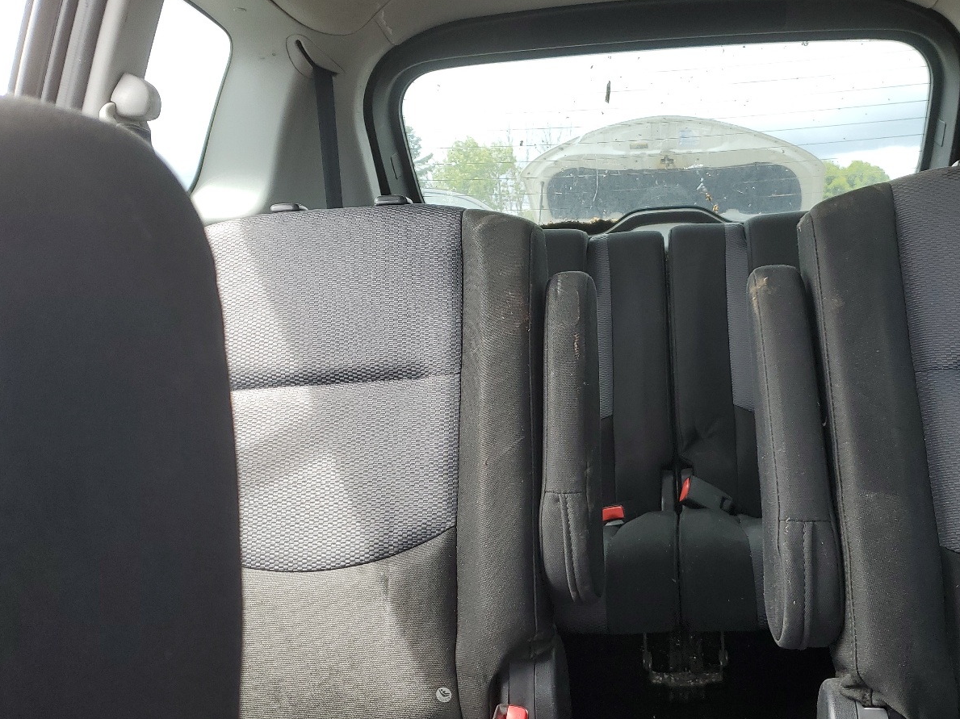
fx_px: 970
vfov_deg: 40.6
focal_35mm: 35
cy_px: 412
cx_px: 623
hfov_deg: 51.9
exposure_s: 1/161
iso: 50
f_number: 1.5
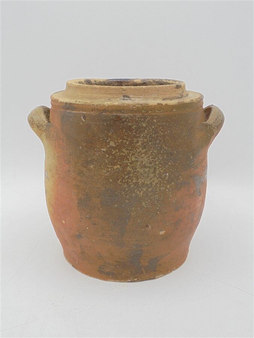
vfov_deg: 49.0
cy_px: 169
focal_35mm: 38
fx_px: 372
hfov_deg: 37.7
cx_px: 127
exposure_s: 1/30
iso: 100
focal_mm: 6.9
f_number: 4.2
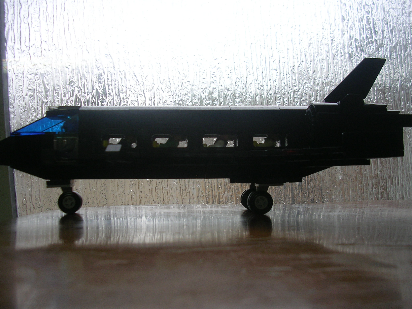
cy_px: 154
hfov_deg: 49.0
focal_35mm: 38
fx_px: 452
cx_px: 206
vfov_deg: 37.7
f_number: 2.8
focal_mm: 5.8
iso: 50
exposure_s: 1/210
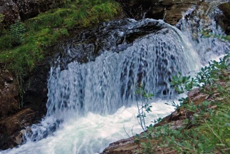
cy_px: 79
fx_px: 791
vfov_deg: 11.1
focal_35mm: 124
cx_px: 104
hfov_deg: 16.6
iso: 160
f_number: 5
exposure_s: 1/60
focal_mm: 65
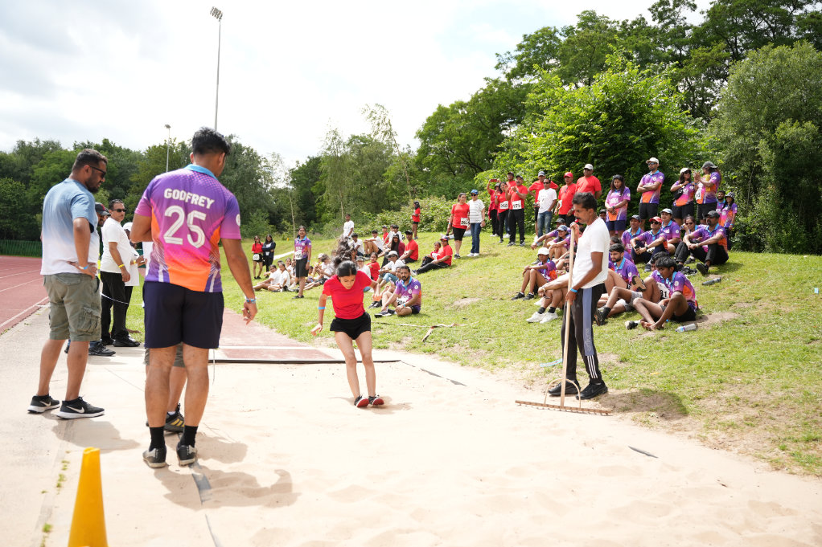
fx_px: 717
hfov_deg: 59.7
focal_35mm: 31
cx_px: 411
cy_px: 274
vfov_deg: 41.8
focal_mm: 31.4
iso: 250
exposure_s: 1/2000
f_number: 2.8
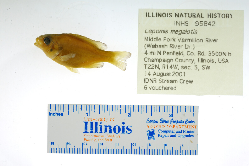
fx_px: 415
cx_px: 124
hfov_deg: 33.4
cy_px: 83
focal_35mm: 60
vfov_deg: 22.6
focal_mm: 60
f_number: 10
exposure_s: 1/200
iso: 100
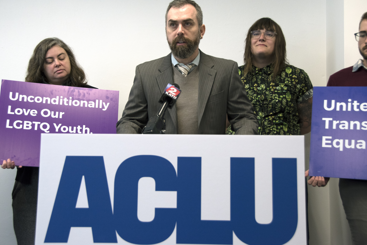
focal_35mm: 54
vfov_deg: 25.3
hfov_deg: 37.2
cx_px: 186
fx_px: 545
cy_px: 120
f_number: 5
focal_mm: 35
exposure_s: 1/125
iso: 1000
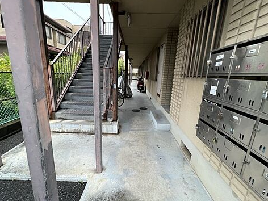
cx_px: 132
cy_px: 101
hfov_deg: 102.1
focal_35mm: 14
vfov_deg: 85.7
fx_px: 108
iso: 32
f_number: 1.8
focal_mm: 1.57
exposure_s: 1/298
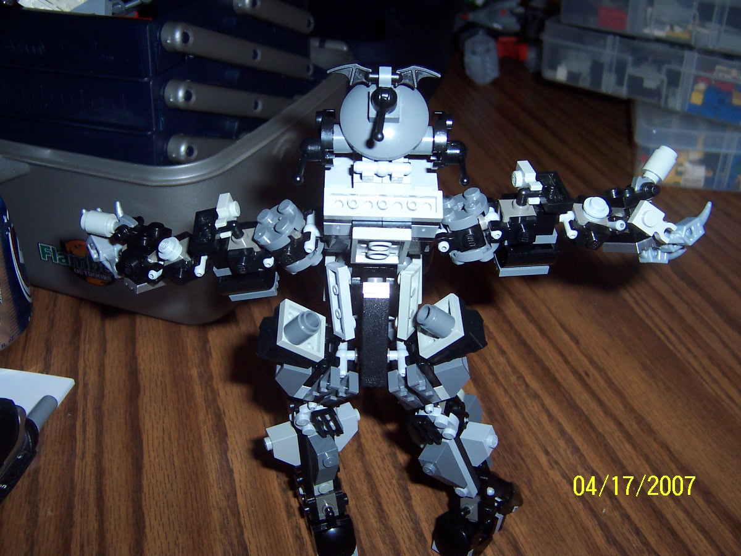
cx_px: 370
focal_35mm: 36
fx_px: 771
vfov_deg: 39.7
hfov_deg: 51.4
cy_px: 278
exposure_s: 1/60
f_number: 2.8
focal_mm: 5.6
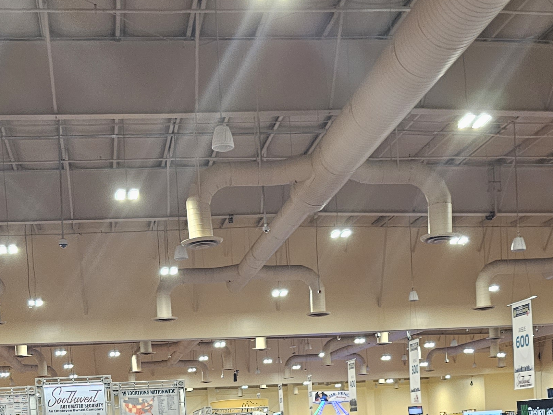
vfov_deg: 24.0
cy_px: 460
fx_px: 911
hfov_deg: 33.8
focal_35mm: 57
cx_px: 261
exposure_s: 1/120
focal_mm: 6.3
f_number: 1.7
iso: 640
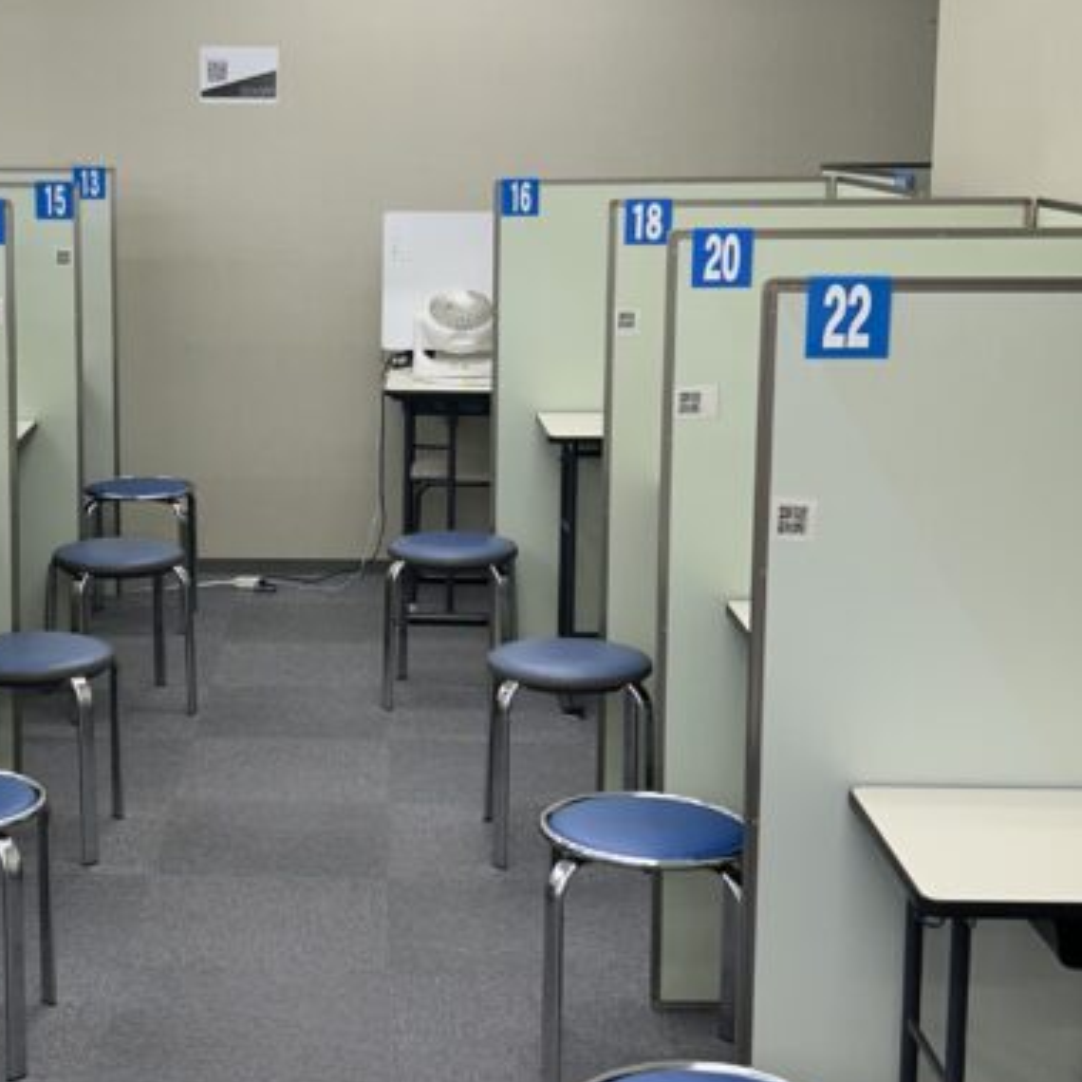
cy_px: 473
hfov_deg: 27.4
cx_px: 276
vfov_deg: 27.7
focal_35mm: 62
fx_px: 2193
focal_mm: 5.7
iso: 50
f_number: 1.5
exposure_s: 1/164
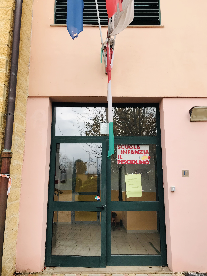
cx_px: 104
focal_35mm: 28
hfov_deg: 49.7
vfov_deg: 63.4
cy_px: 138
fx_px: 223
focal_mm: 3.99
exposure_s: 1/602
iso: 20
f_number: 1.8
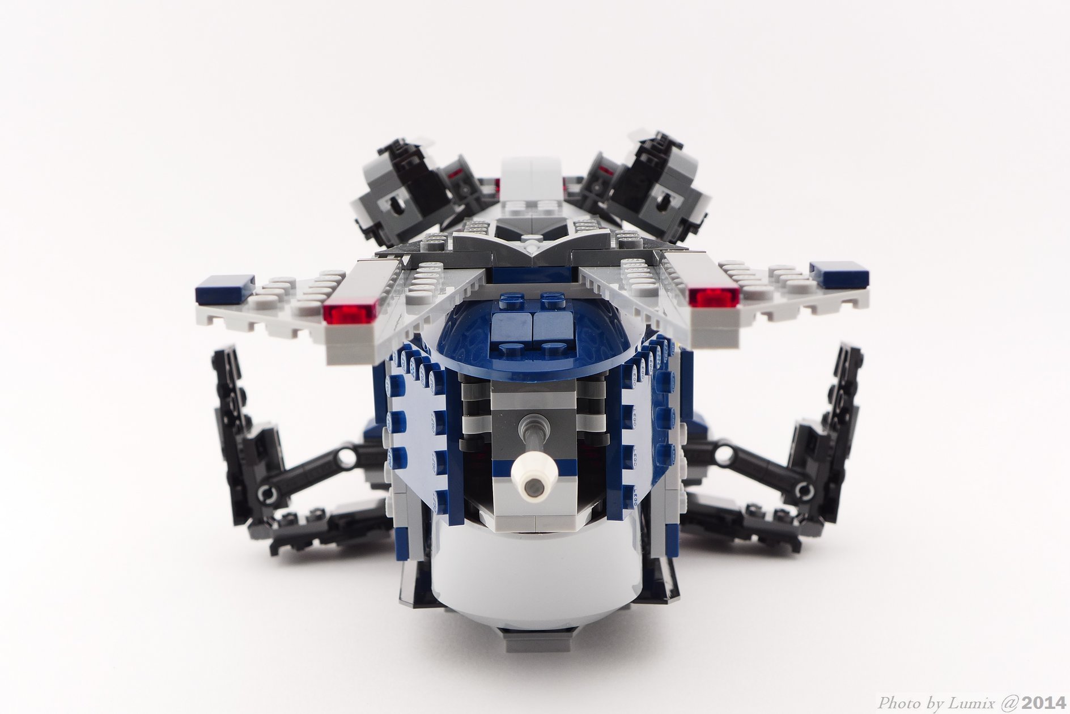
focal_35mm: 65
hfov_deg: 30.9
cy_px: 357
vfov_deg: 20.9
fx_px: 1932
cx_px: 535
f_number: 4.5
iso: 80
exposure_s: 1/13
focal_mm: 12.8
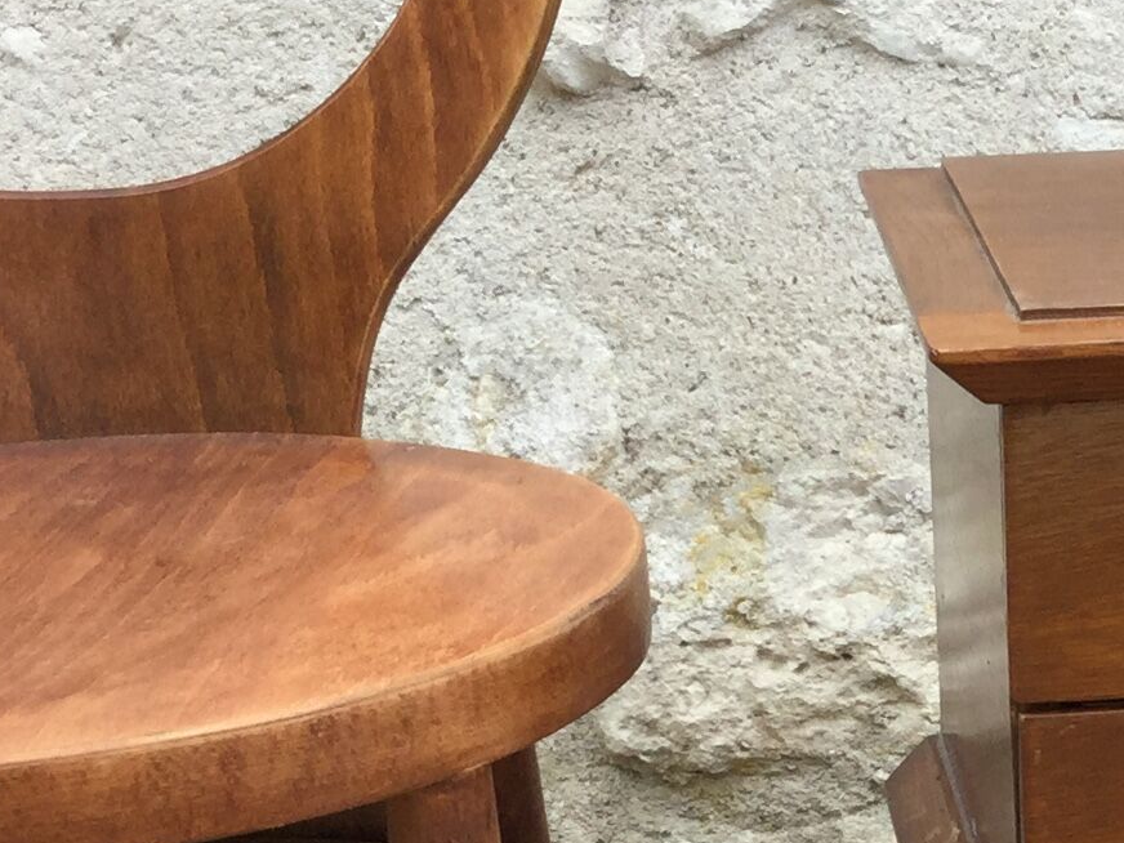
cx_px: 1165
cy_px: 697
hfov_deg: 16.6
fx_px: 3767
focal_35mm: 116
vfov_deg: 12.7
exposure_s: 1/331
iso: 25
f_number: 2.4
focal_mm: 3.3
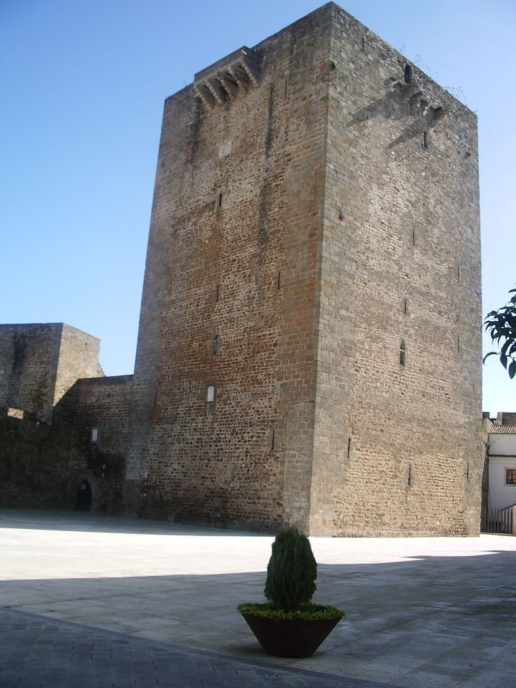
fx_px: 696
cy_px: 344
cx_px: 258
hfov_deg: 40.7
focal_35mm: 35
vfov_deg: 52.6
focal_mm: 5.8
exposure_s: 1/250
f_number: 4.3
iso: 50
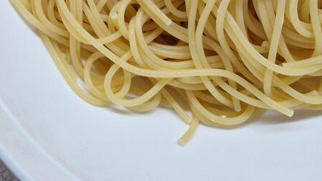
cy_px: -65
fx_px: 487
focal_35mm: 57
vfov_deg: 19.2
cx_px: 41
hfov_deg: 34.8
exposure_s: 1/180
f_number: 1.8
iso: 125
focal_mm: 5.4
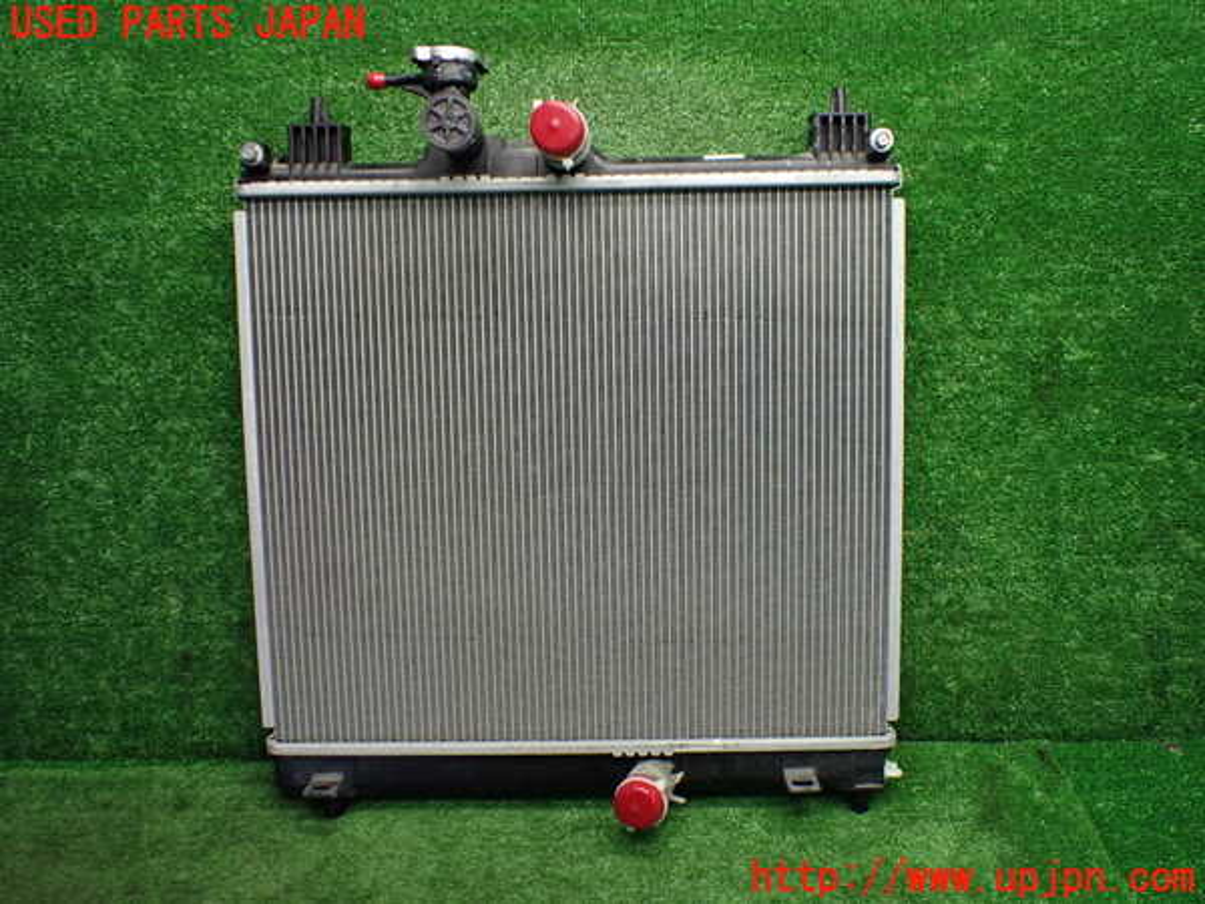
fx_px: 1044
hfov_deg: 60.0
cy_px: 452
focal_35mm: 30
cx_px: 602
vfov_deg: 46.8
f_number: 2.3
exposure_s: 1/125
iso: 500
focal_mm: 5.4
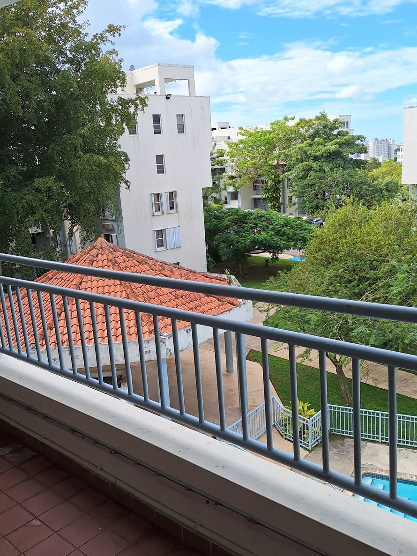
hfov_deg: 45.4
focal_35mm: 31
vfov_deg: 58.4
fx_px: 498
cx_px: 199
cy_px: 278
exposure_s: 1/1905
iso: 40
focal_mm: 5.54
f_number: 1.8
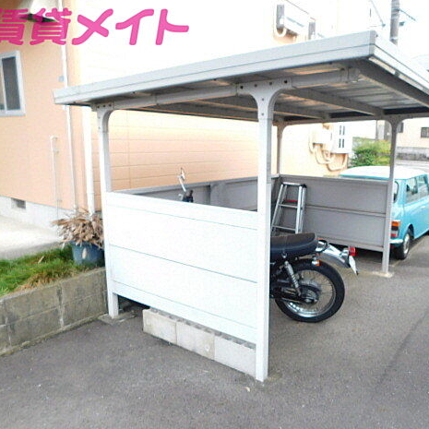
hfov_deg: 56.3
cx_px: 278
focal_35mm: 28
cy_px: 215
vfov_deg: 57.3
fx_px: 393
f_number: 3
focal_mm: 4
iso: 125
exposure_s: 1/60
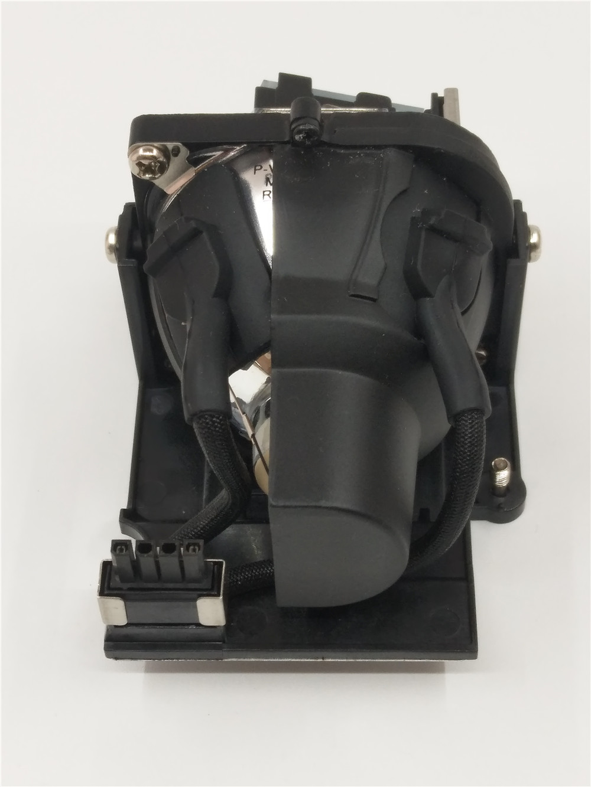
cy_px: 394
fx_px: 592
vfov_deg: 67.3
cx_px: 296
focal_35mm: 26
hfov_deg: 53.1
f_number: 2
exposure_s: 1/100
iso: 80
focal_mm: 3.88
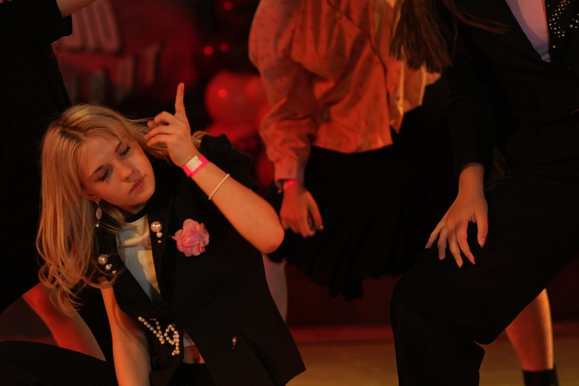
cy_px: 131
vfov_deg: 6.8
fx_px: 3249
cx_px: 170
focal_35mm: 202
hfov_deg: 10.2
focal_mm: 85
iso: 800
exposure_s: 1/400
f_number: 2.2
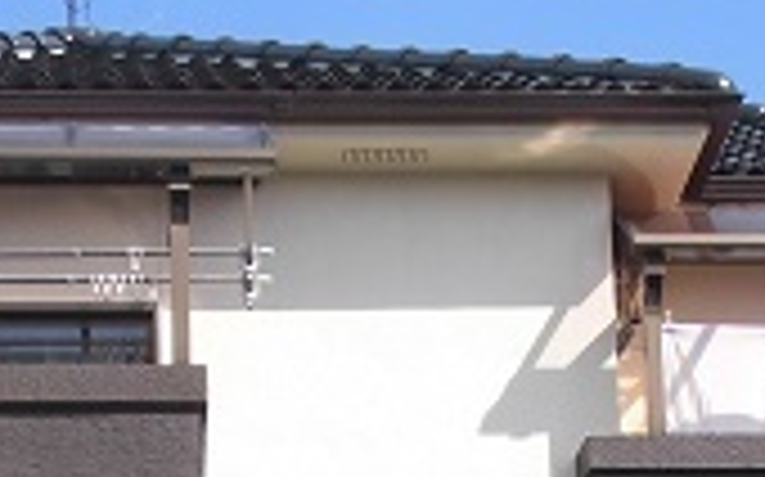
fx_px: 2667
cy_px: 776
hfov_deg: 16.3
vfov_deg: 9.8
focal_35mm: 128
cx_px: 410
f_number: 10.44
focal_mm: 7.28
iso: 125
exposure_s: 1/125
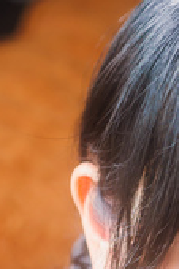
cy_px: 321
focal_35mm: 318
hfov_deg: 4.3
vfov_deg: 6.4
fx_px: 2376
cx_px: 307
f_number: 2.5
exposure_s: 1/125
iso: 400
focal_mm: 50
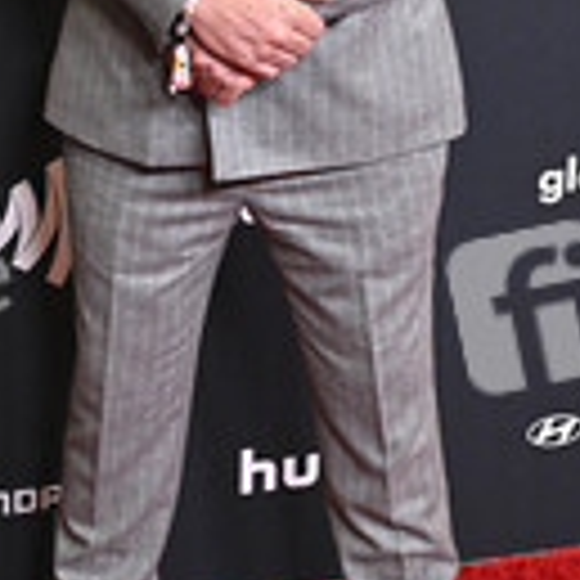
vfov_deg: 14.9
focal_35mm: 116
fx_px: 2199
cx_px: 270
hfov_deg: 15.0
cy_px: 63
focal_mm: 44
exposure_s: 1/250
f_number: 5.6
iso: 4000
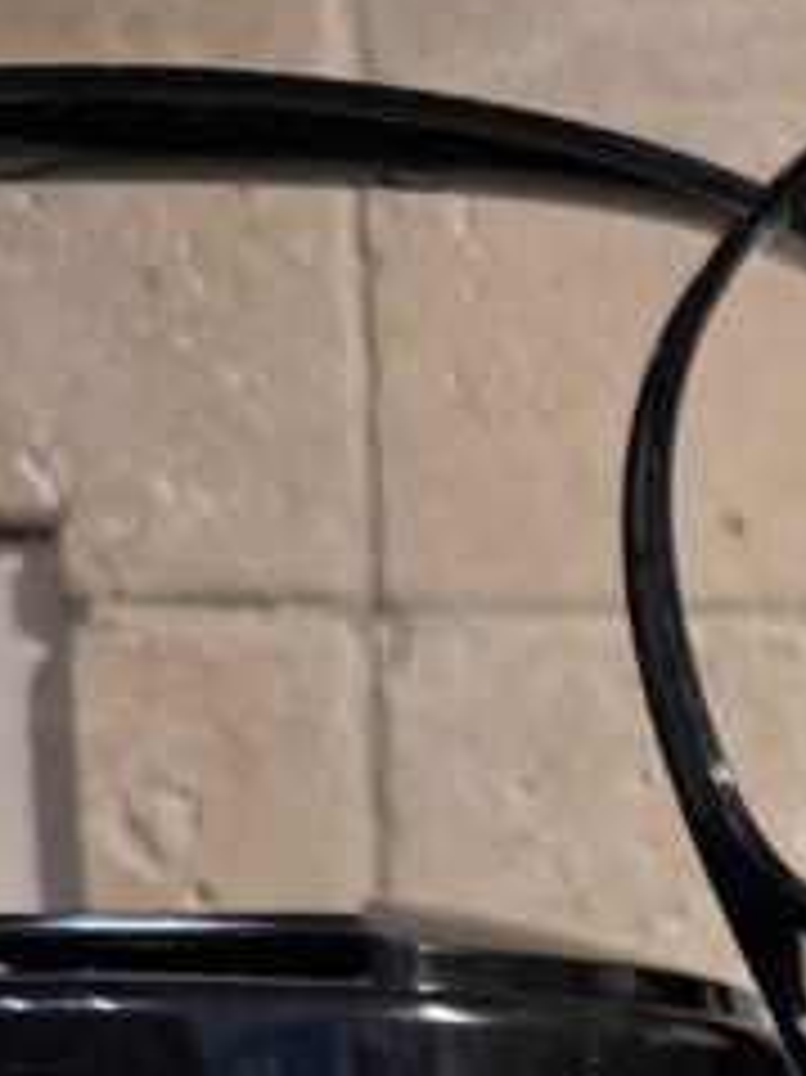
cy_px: 1814
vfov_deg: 16.6
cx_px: 1571
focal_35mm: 103
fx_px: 3201
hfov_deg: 12.7
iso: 320
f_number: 1.78
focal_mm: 6.76
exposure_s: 1/60
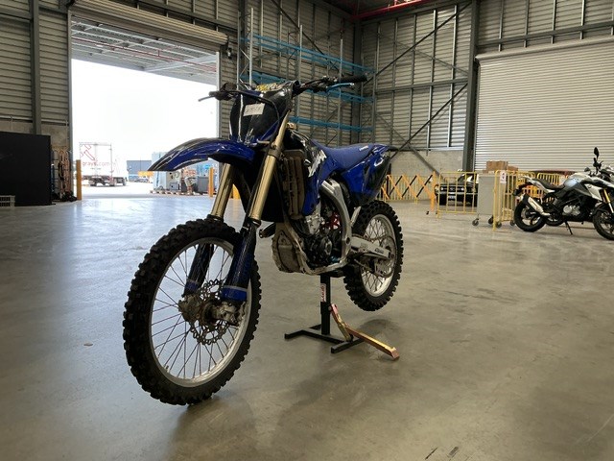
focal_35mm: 29
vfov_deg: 48.2
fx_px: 514
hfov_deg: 61.7
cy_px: 230
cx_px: 307
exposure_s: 1/60
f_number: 1.8
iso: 50
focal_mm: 3
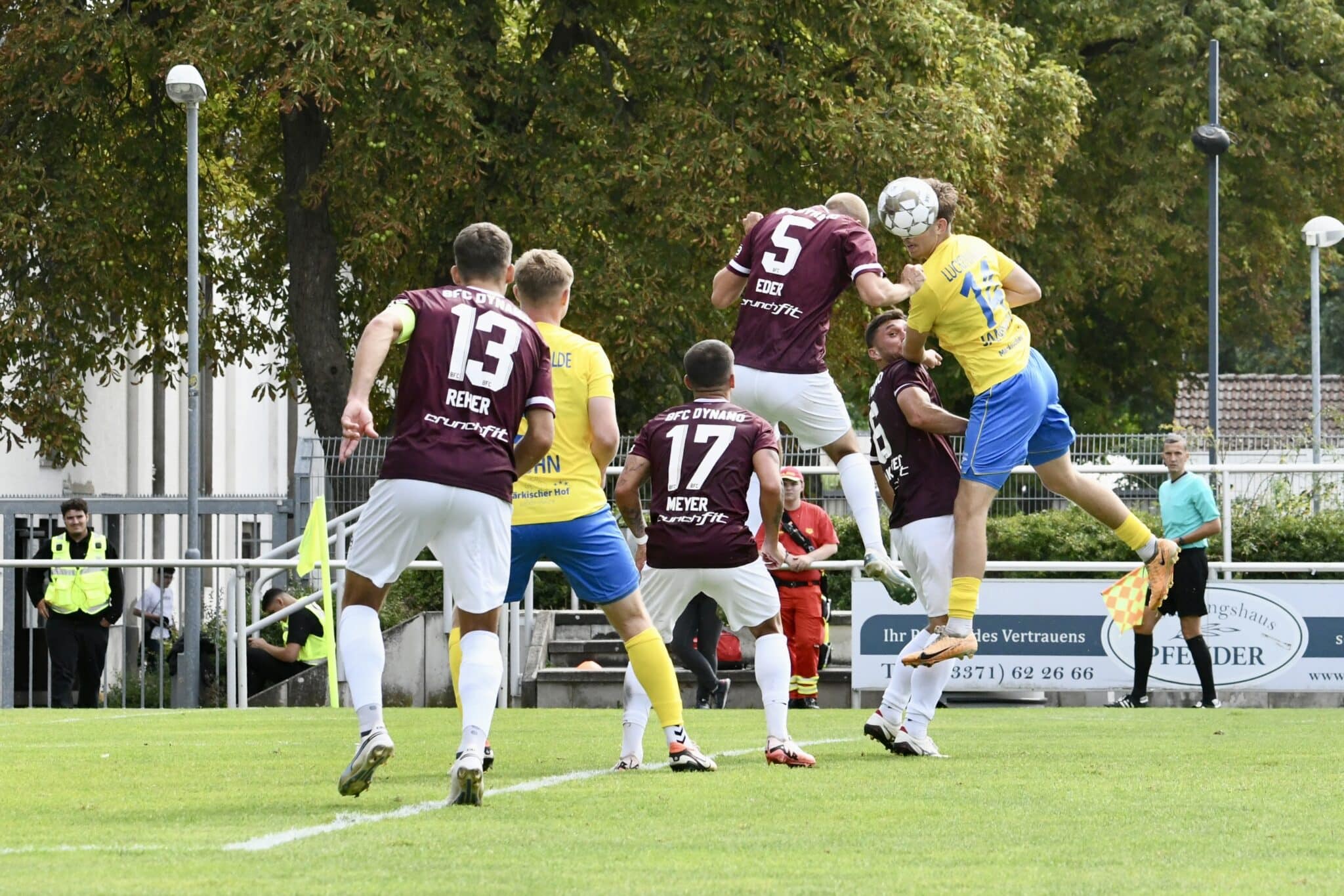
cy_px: 448
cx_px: 672
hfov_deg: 15.8
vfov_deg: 10.5
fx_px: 4853
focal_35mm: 130
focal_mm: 130
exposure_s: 1/1600
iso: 2000
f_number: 8
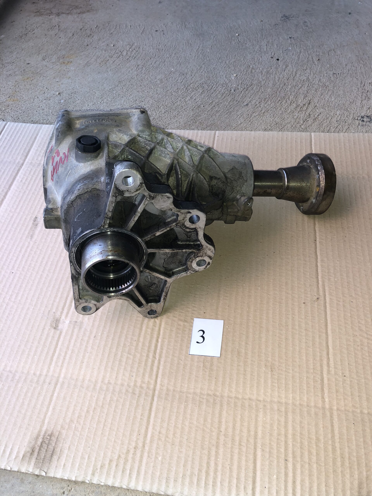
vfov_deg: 63.4
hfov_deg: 49.7
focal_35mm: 28
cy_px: 248
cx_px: 186
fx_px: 401
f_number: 1.8
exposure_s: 1/19
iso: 20
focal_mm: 4
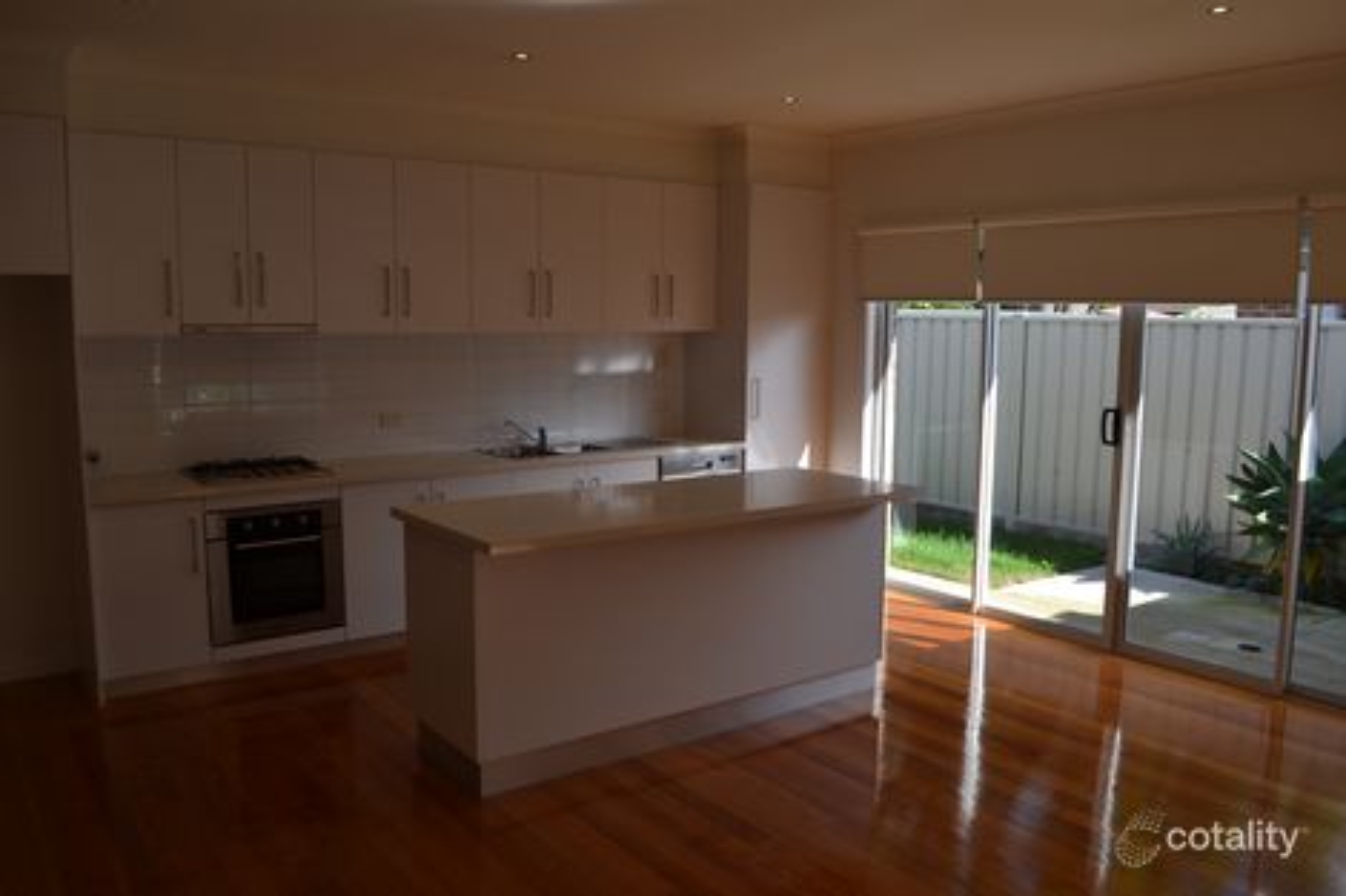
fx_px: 1009
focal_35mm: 27
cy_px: 448
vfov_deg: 47.9
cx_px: 673
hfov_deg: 67.4
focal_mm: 18
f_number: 5.6
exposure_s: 1/125
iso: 100
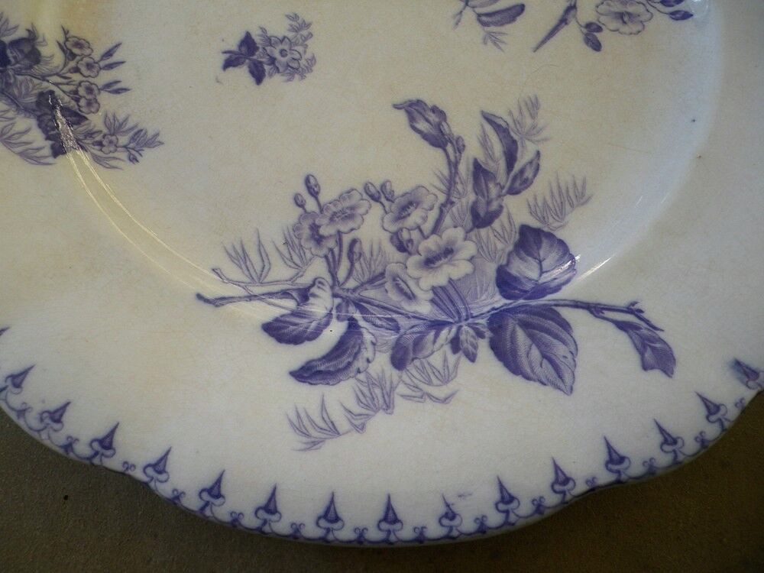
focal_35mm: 28
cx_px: 382
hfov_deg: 63.4
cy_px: 286
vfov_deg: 49.7
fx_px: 618
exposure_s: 1/100
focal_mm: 4.9
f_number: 2.6
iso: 64
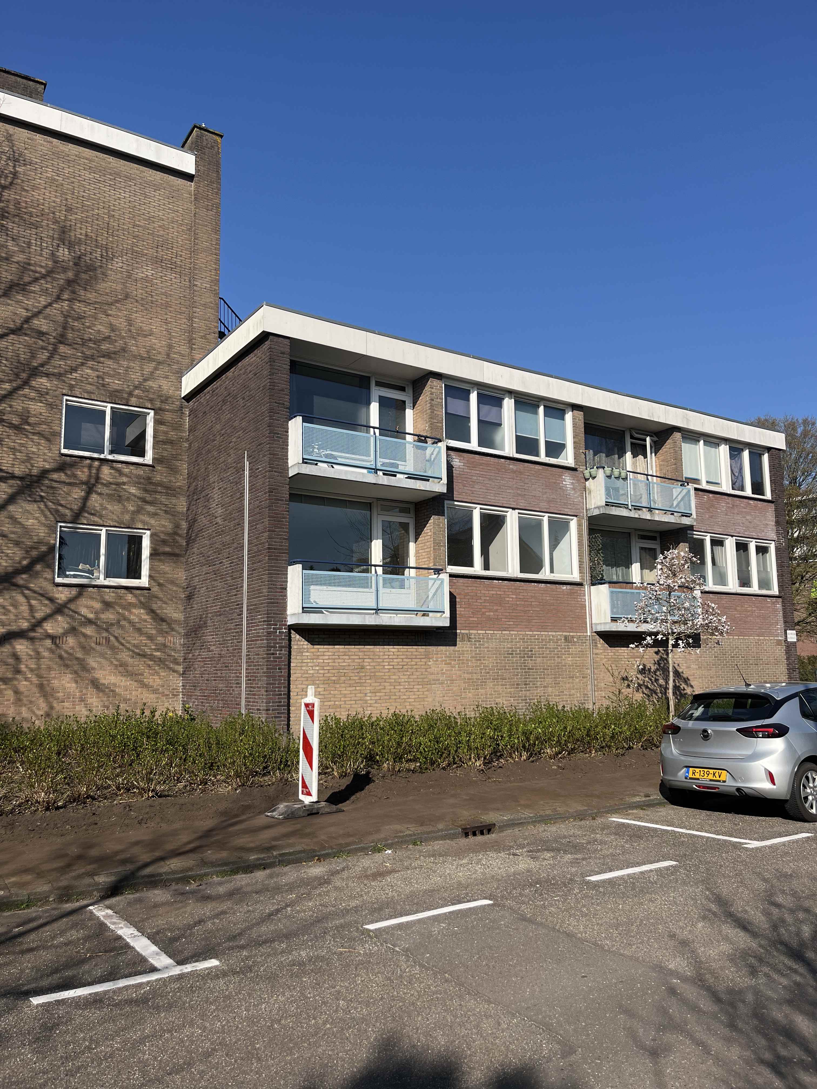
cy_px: 544
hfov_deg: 53.1
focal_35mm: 26
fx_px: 818
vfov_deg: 67.3
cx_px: 408
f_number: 1.6
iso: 50
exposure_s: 1/4016
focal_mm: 5.1
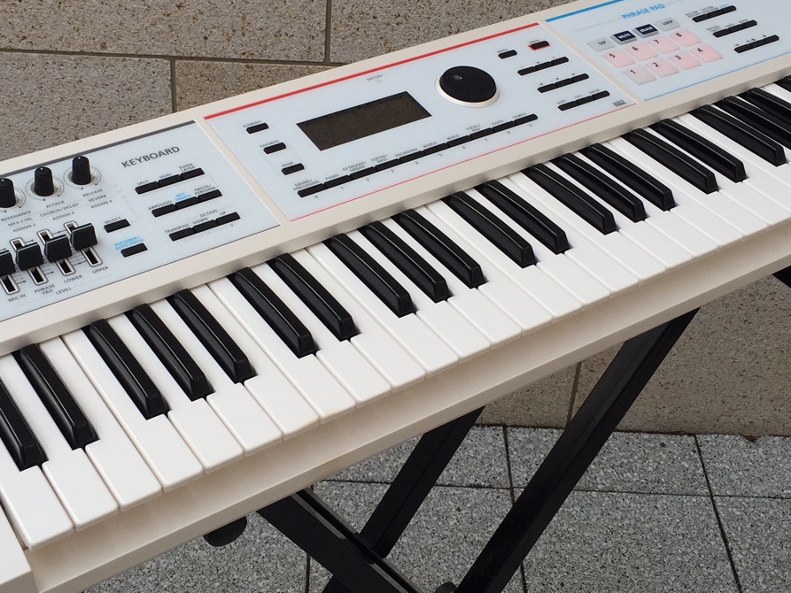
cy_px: 229
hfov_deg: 36.1
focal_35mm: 53
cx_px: 358
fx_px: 1211
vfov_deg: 27.5
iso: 32
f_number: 2.2
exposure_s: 1/1582
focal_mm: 4.15
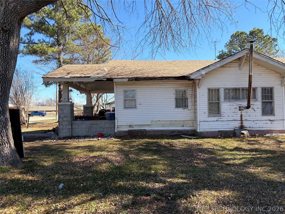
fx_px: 214
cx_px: 142
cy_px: 107
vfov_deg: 53.1
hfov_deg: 67.3
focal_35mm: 26
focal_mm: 5.96
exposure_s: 1/1420
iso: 50
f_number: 1.6
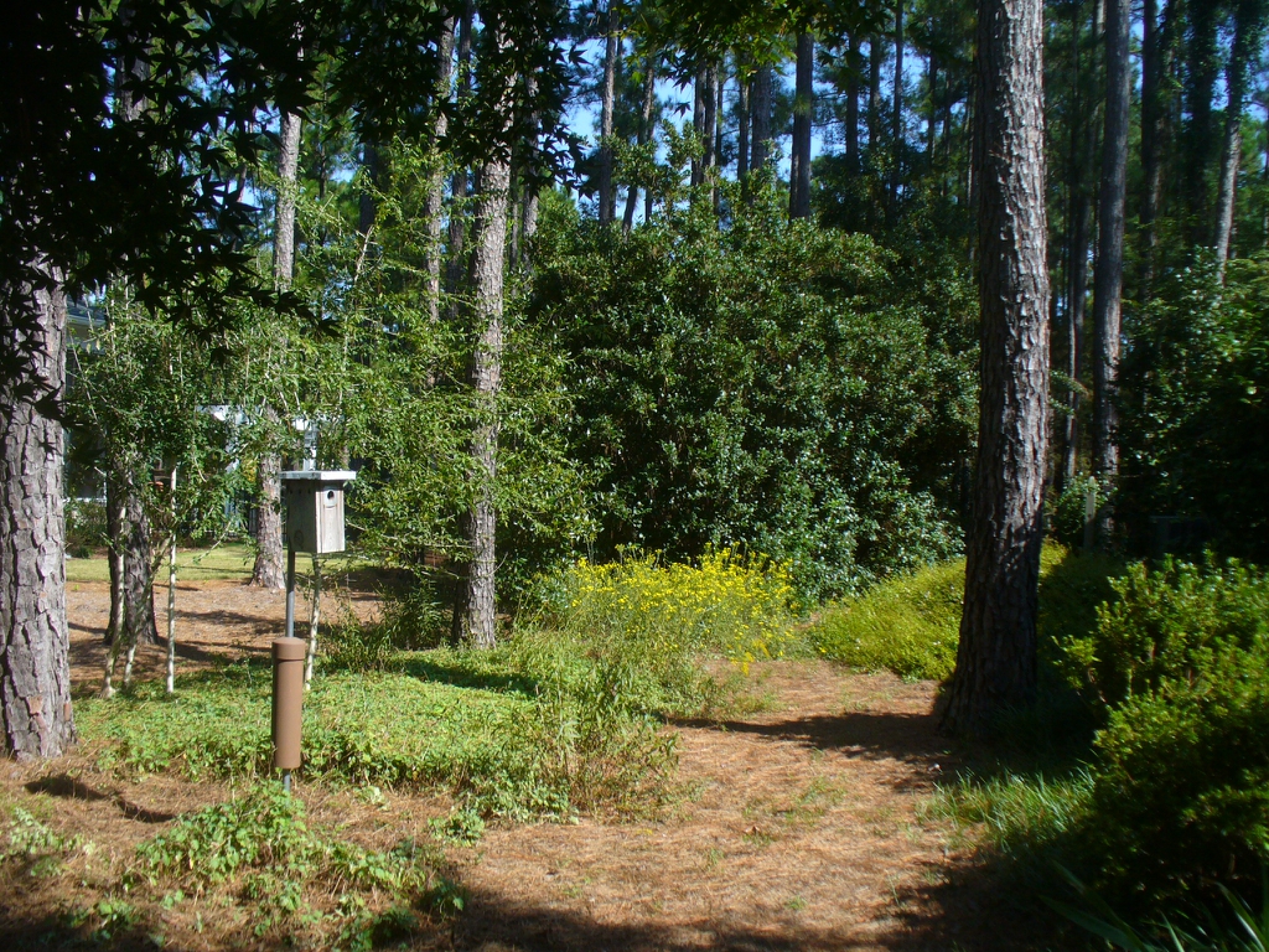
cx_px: 634
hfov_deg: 50.1
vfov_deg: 38.7
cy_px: 476
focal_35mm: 37
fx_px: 1356
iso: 80
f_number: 5.6
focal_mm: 6.1
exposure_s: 1/160
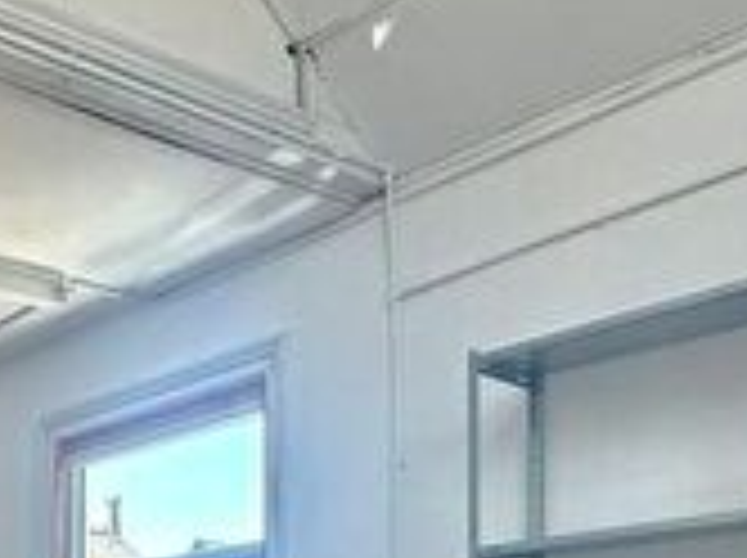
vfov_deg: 22.2
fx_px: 1271
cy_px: 724
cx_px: -68
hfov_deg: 29.6
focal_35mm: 59
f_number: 2.2
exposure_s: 1/107
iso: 64
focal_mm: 2.22
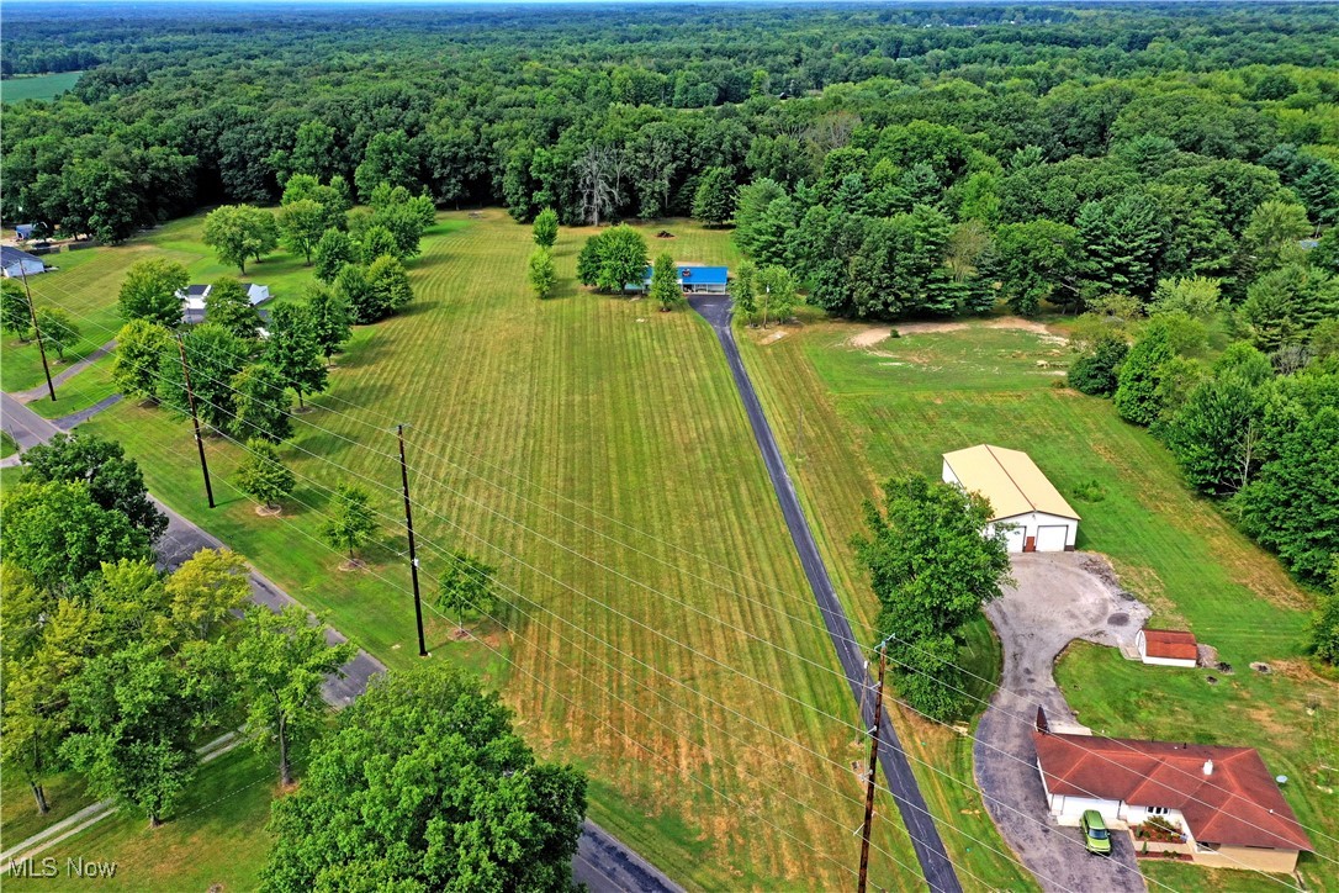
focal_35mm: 28
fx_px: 1041
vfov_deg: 46.4
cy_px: 446
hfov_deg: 65.5
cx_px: 670
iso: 100
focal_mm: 10.26
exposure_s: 1/500
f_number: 6.3
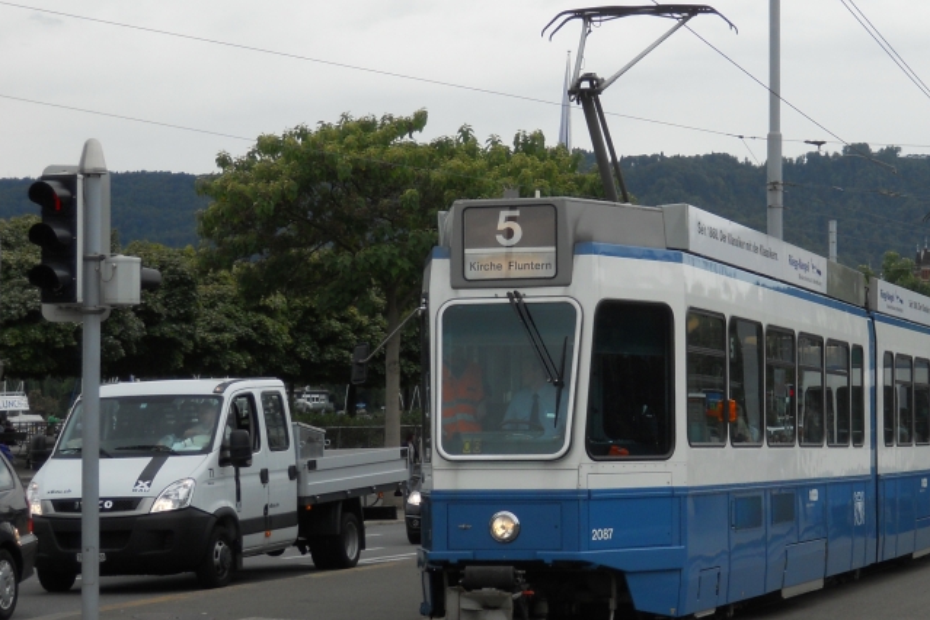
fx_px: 2325
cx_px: 726
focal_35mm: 90
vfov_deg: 15.2
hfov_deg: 22.4
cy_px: 338
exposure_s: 1/500
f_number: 3.7
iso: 80
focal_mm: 9.6
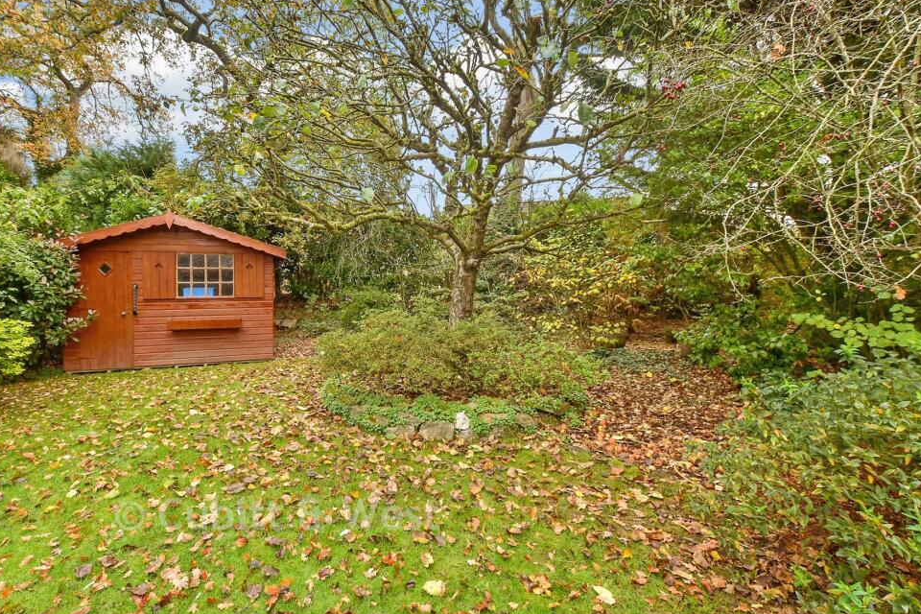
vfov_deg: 73.7
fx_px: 409
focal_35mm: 16
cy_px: 290
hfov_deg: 96.6
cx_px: 434
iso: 400
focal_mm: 10
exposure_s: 1/60
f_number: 8
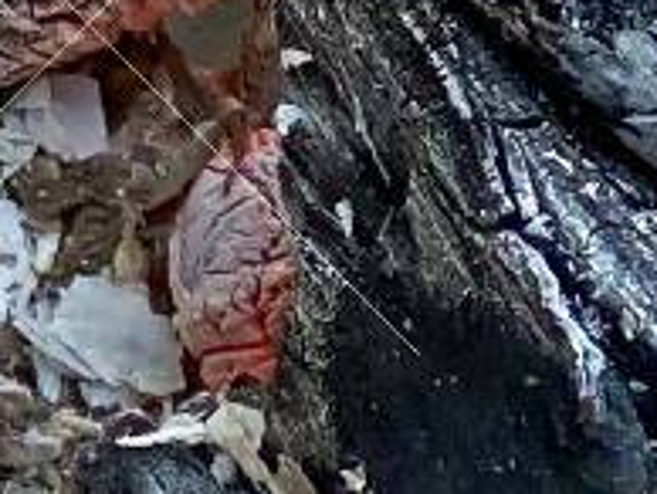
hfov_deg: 5.6
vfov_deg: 4.2
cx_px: 1321
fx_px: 6613
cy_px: -553
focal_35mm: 348
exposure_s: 1/120
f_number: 2
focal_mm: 6
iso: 32
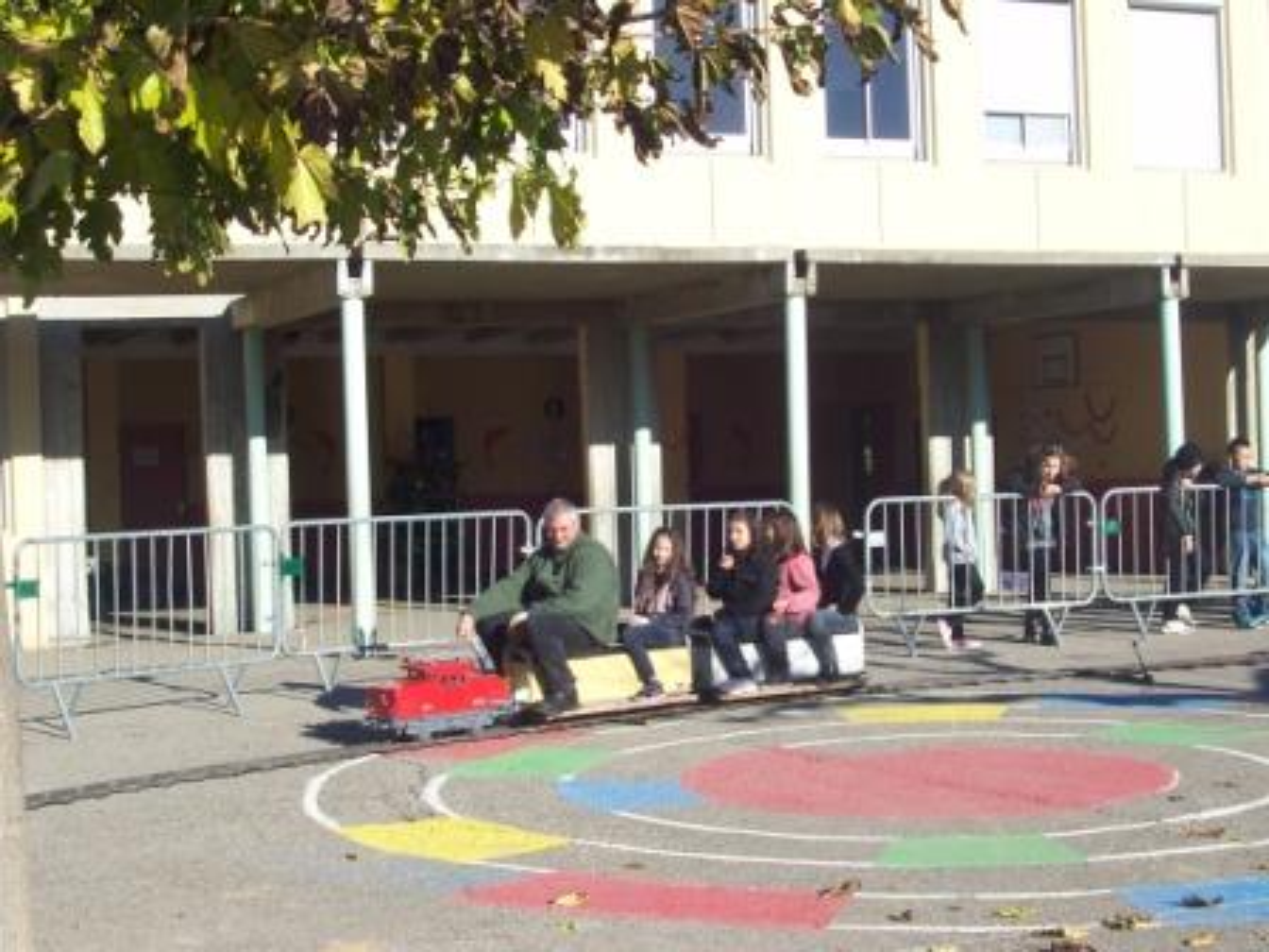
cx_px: 634
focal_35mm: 66
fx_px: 2420
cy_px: 476
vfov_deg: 22.3
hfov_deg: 29.4
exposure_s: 1/180
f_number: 6.7
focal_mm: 10.8
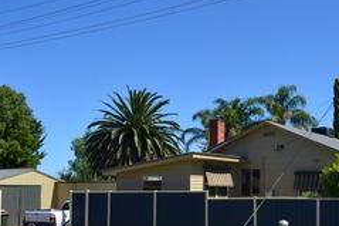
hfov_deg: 35.2
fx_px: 499
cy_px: 147
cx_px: 309
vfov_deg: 25.4
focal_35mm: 53
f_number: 11
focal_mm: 18
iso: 100
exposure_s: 1/125
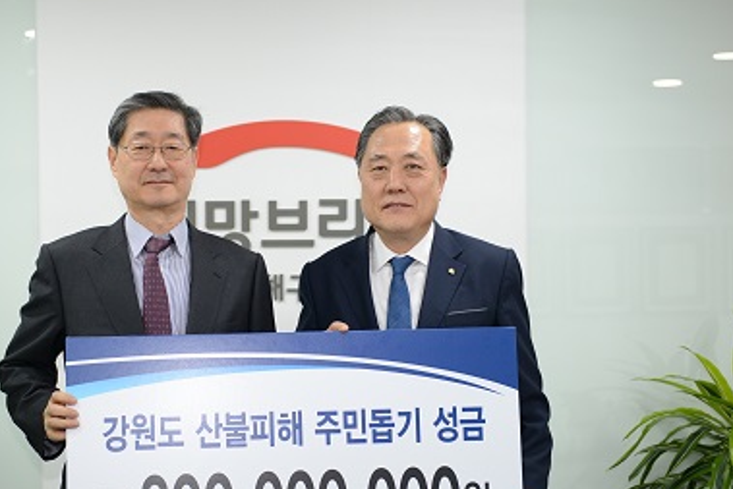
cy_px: 280
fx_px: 1548
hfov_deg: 26.6
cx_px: 286
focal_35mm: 76
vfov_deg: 18.0
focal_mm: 48
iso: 800
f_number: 2.8
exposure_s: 1/250
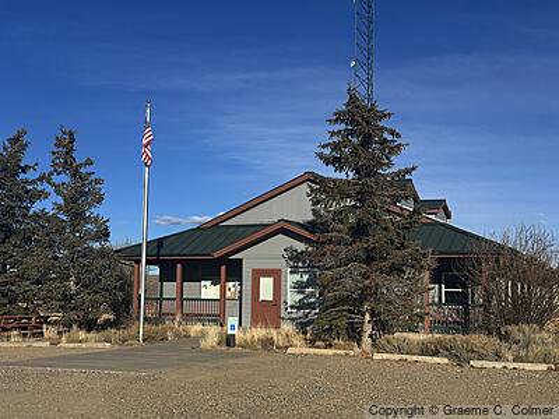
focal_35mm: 48
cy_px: 210
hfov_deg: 39.7
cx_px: 280
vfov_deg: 30.3
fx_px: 775
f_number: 1.78
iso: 64
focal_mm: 6.86
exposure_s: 1/5882
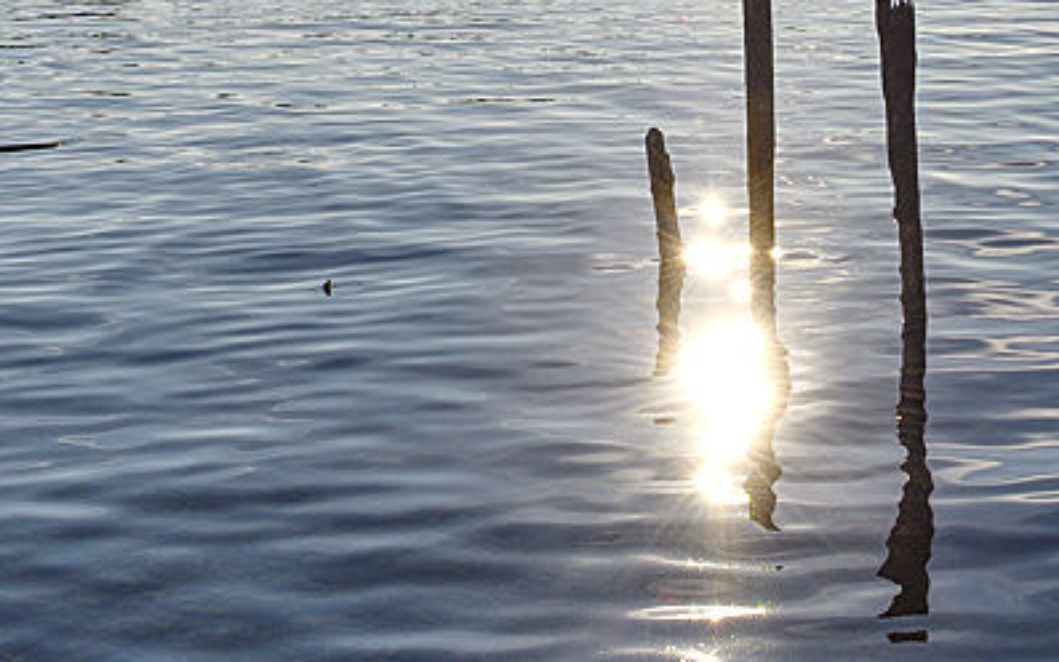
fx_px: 2266
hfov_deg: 26.2
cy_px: -147
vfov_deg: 15.9
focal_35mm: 79
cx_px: 699
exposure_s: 1/1250
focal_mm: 17
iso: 100
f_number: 7.1
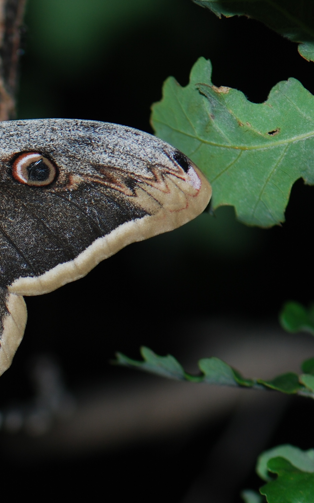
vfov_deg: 6.2
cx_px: -186
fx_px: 4672
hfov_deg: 3.8
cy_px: 222
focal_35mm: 341
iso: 100
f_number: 4
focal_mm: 105
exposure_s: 1/125
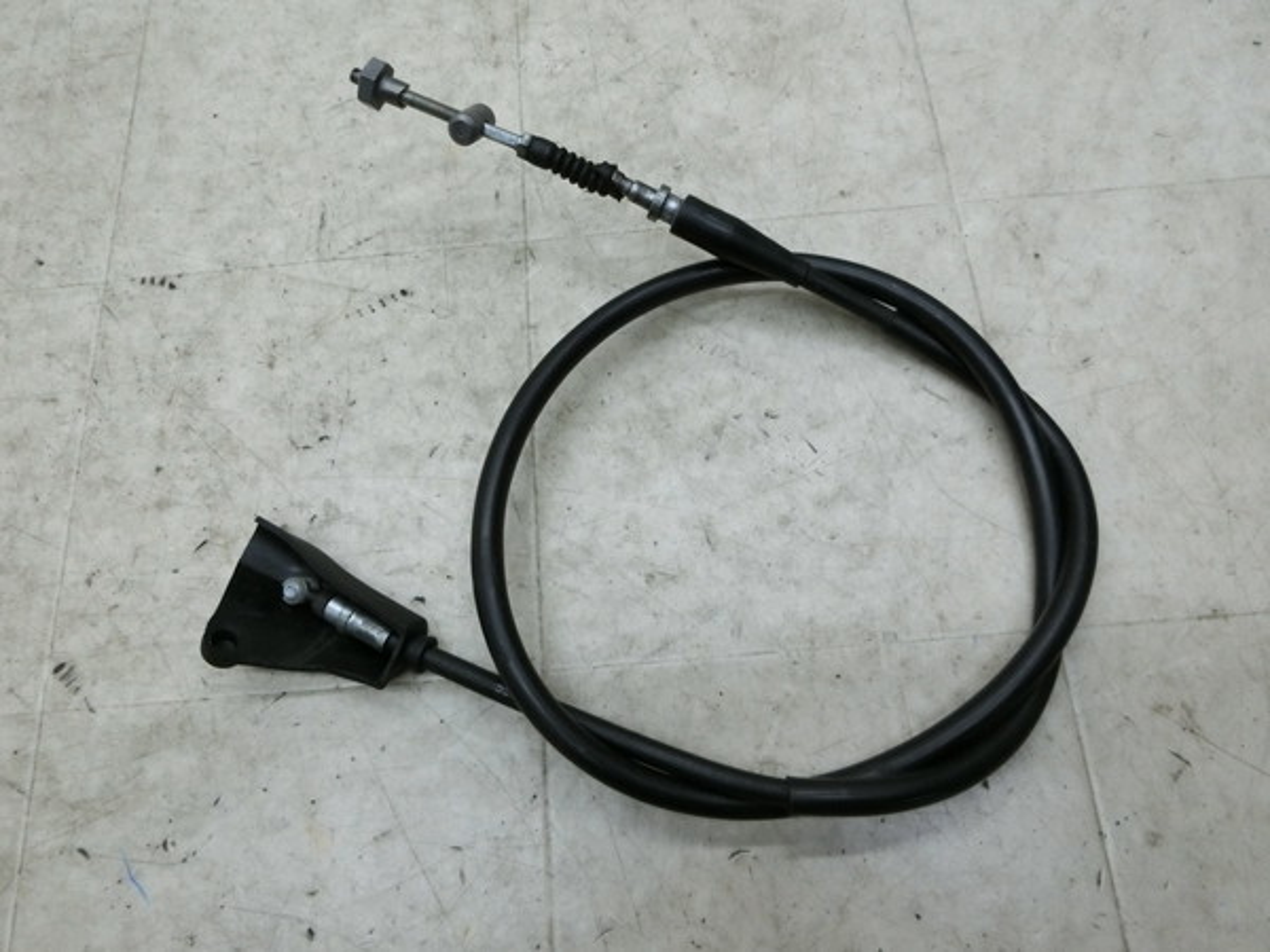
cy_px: 476
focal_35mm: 25
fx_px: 917
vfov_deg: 54.9
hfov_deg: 69.4
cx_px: 635
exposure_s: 1/125
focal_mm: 4.5
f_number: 3.5
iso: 320
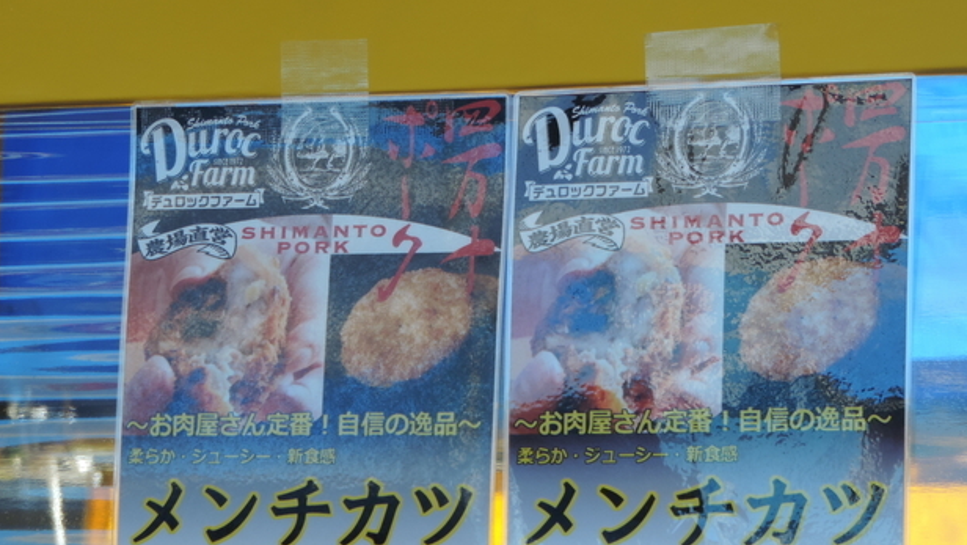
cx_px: 512
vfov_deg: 5.9
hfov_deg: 10.5
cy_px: 287
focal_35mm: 205
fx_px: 5258
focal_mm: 25.8
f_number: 4.4
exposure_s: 1/160
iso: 80
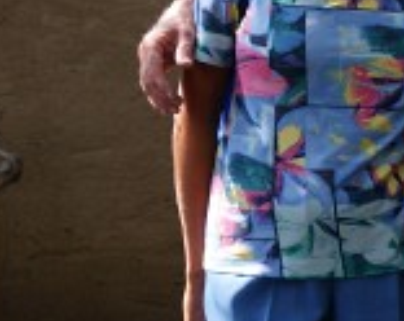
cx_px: 370
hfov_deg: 6.1
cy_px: 280
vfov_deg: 4.8
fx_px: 3804
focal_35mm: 319
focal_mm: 55
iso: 125
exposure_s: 1/100
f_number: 5.6
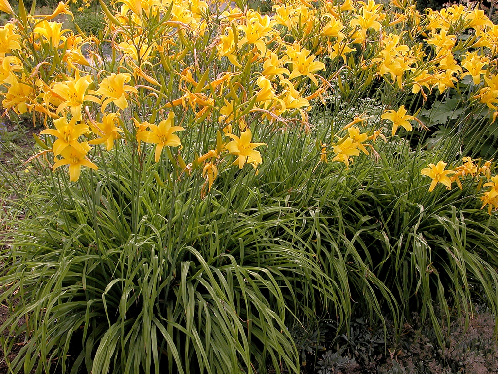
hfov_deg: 54.0
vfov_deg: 41.8
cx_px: 249
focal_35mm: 34
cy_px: 187
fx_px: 489
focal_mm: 8.9
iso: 100
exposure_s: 1/184
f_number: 5
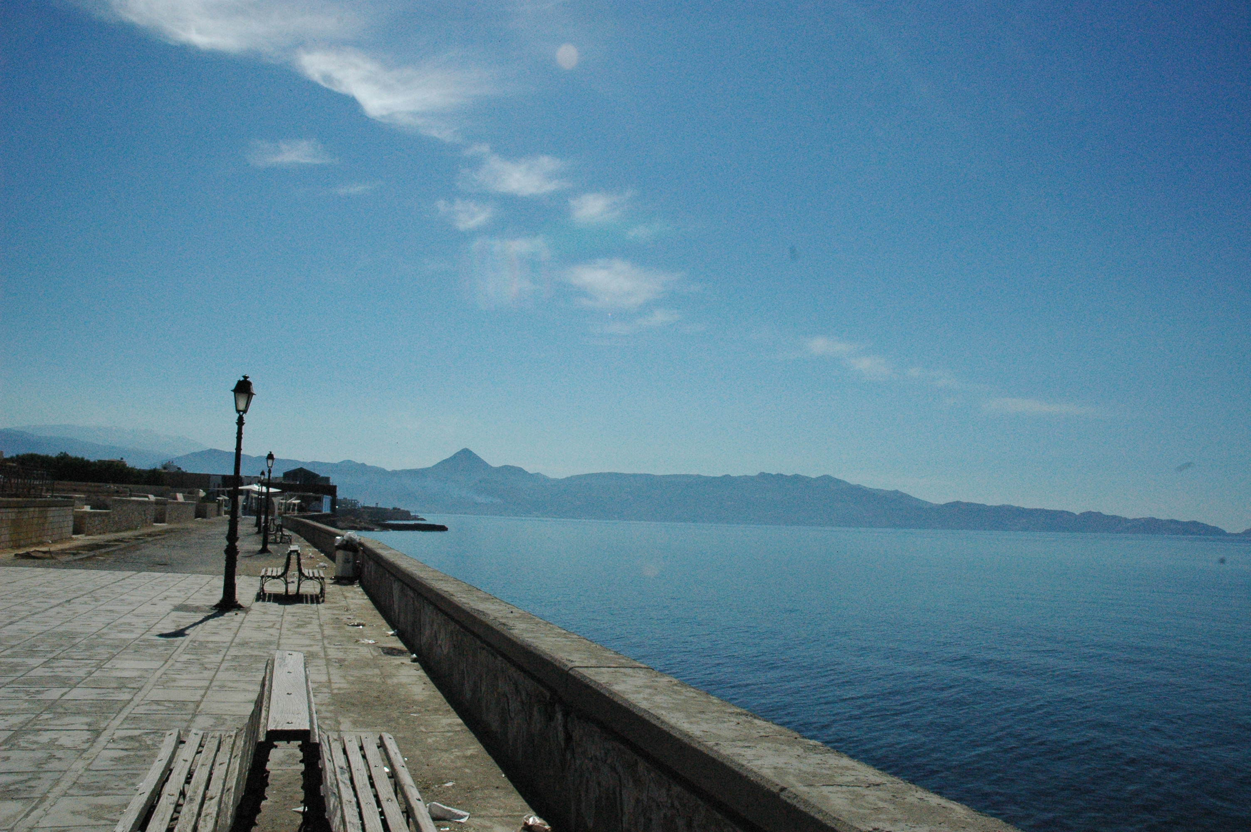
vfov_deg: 47.8
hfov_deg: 67.4
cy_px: 416
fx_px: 937
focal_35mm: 27
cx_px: 626
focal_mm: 18
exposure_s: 1/3200
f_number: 16
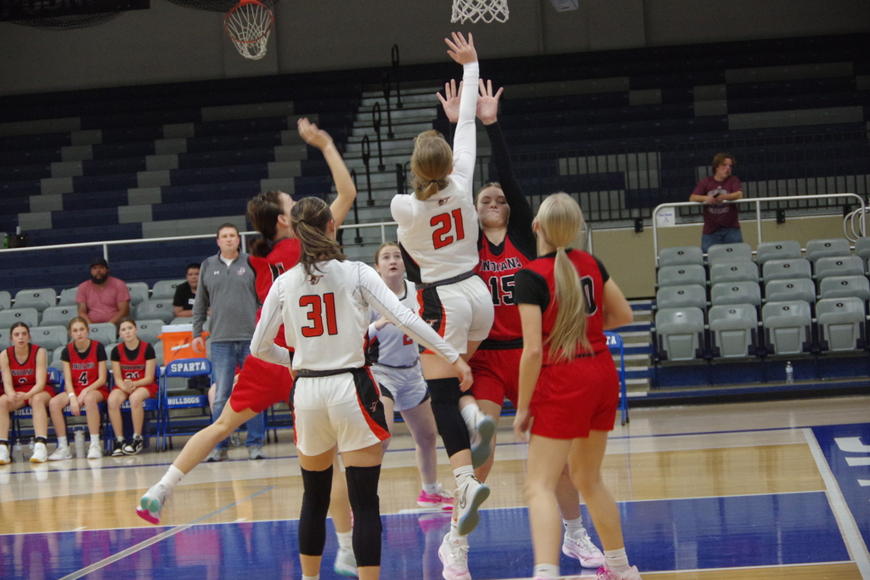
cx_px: 435
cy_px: 290
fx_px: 2465
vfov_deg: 13.4
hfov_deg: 20.0
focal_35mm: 102
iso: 3200
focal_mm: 68
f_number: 4.5
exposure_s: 1/125
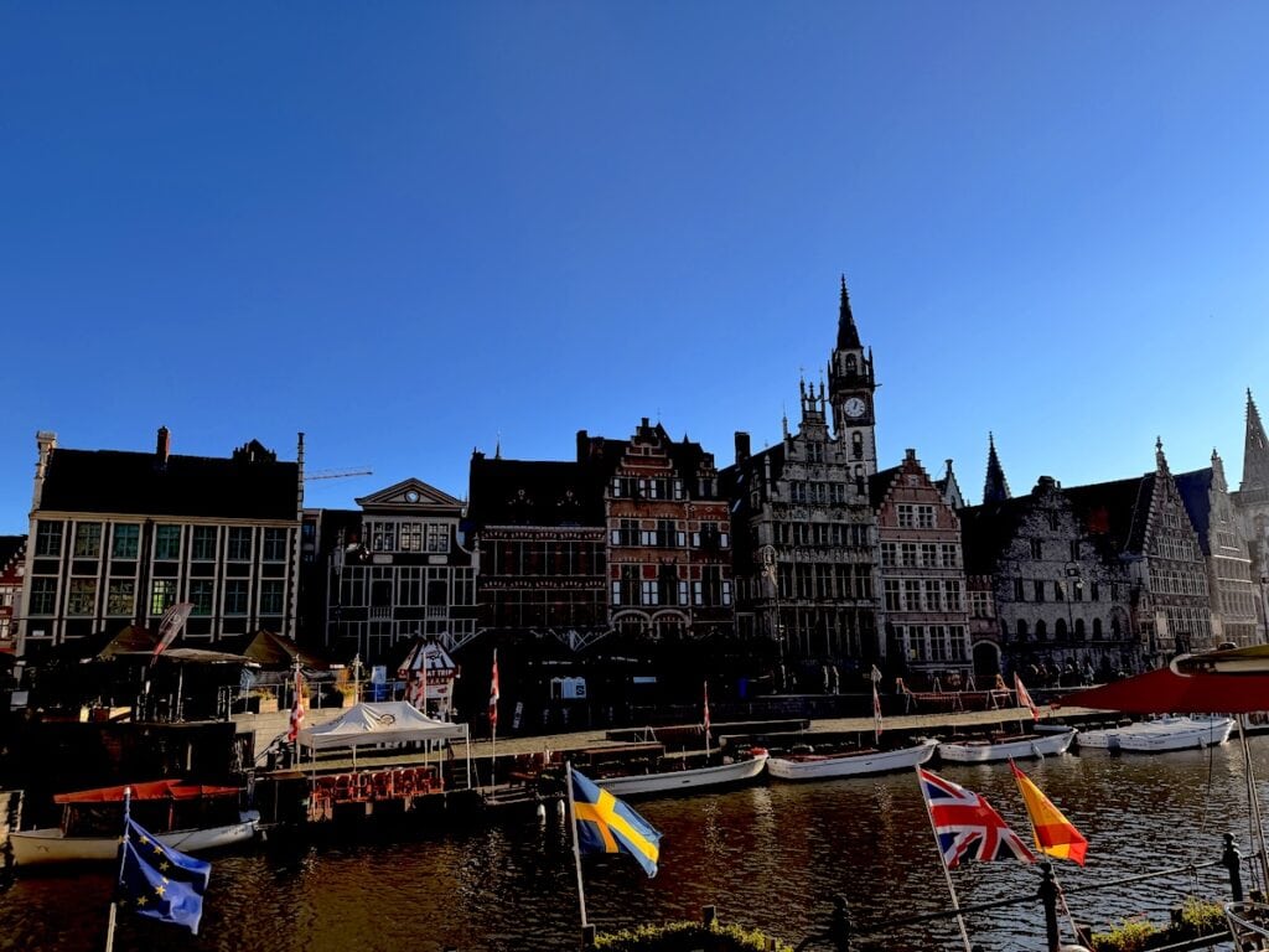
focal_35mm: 24
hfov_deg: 71.6
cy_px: 476
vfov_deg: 56.8
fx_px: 880
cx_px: 634
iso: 80
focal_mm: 6.76
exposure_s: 1/4405
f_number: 1.78
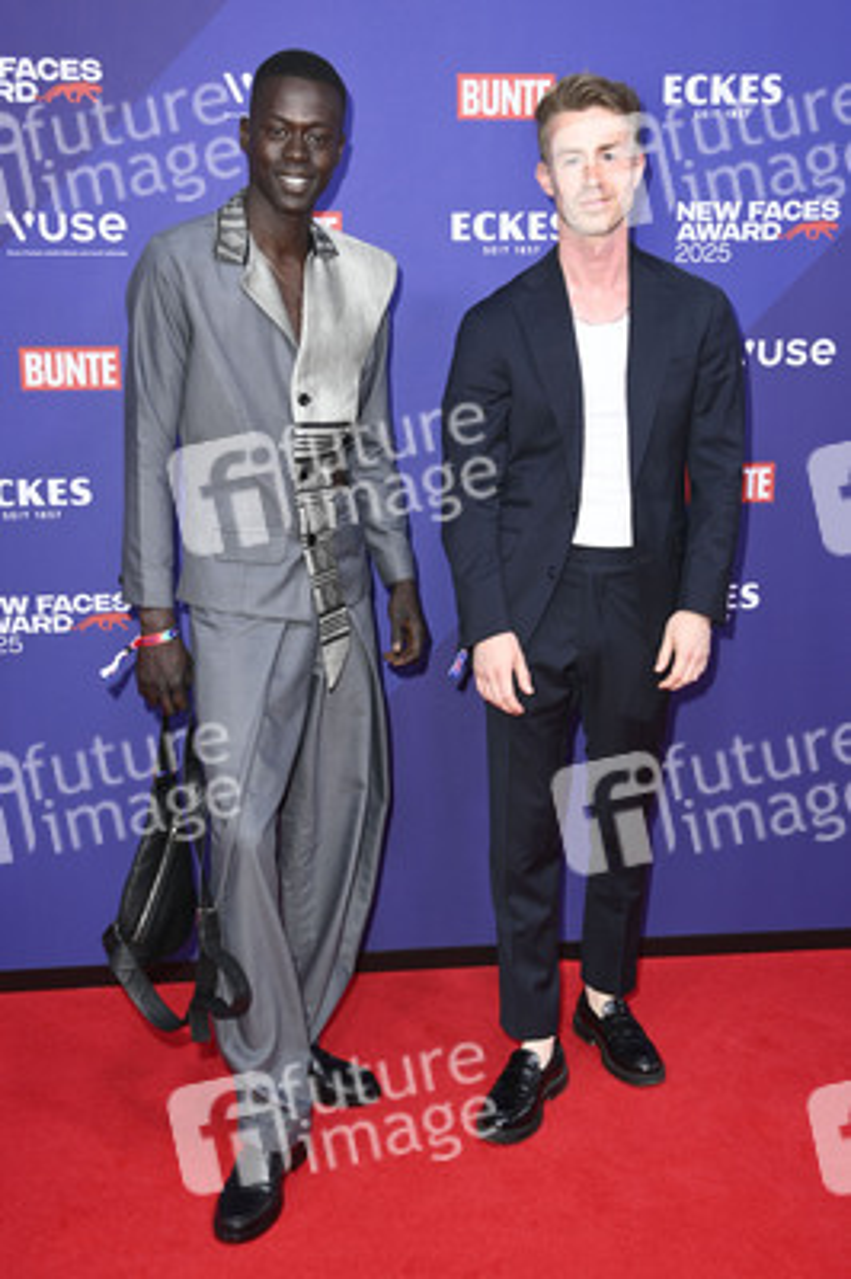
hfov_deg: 35.0
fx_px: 1350
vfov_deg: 50.7
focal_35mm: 38
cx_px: 426
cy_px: 640
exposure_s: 1/200
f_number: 5.6
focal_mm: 38
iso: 800
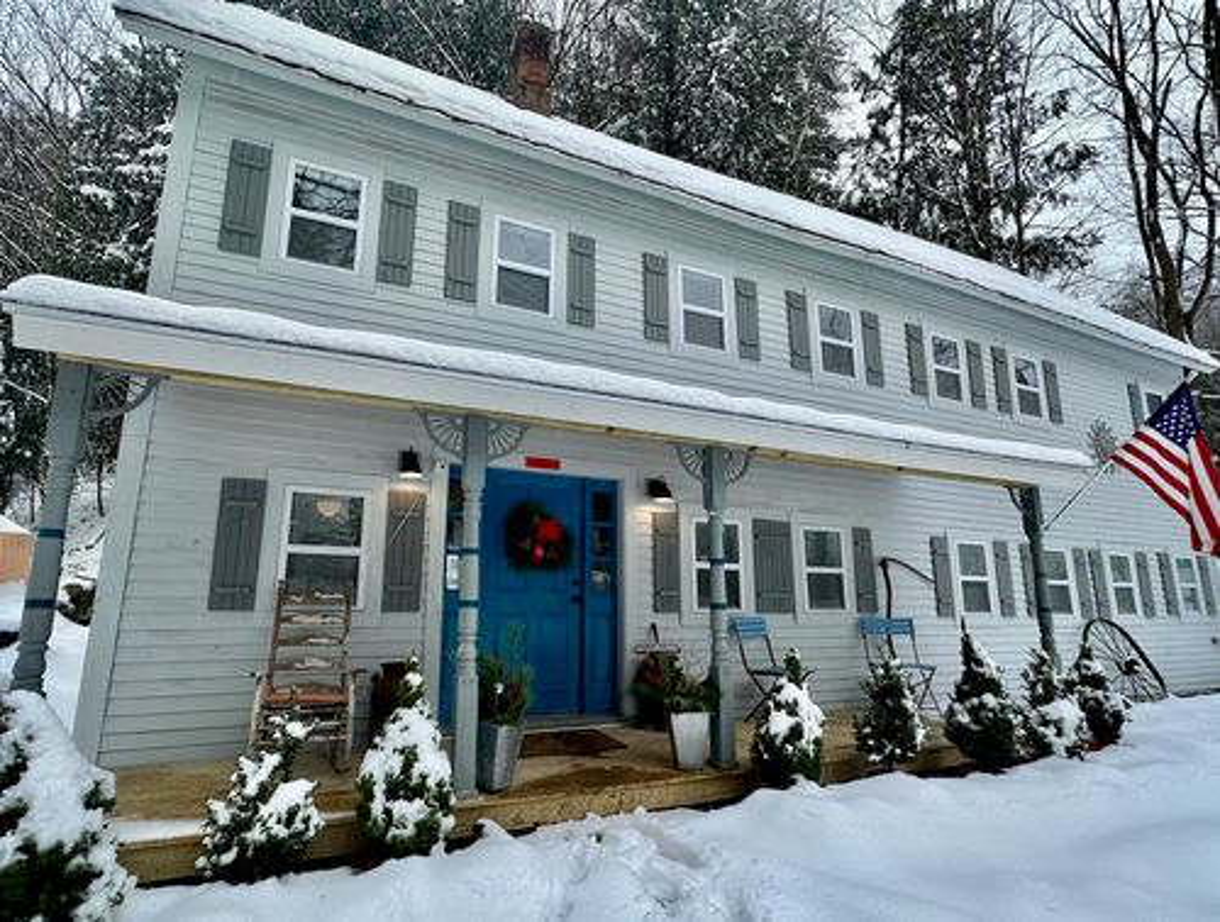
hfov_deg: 101.9
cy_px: 461
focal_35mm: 14
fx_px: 495
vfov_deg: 86.0
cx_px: 610
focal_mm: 2.22
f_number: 2.2
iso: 40
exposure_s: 1/458
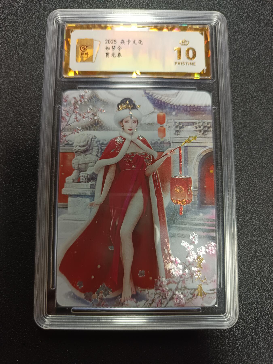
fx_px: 252
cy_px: 182
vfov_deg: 71.6
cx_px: 136
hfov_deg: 56.8
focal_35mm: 24
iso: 617
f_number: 1.7
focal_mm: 5.31
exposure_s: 1/50
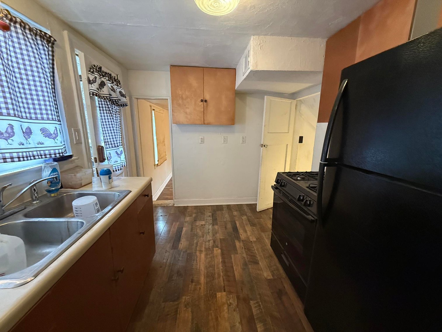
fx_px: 179
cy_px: 166
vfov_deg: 85.7
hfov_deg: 102.1
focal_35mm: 14
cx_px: 221
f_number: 2.2
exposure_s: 1/60
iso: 800
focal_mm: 2.22
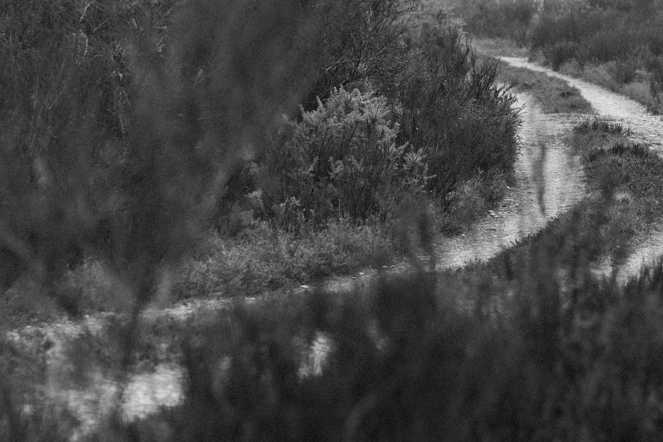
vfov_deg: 3.2
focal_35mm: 433
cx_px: 591
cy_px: -193
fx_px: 7974
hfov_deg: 4.8
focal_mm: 90
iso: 250
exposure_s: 1/150
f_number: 2.2
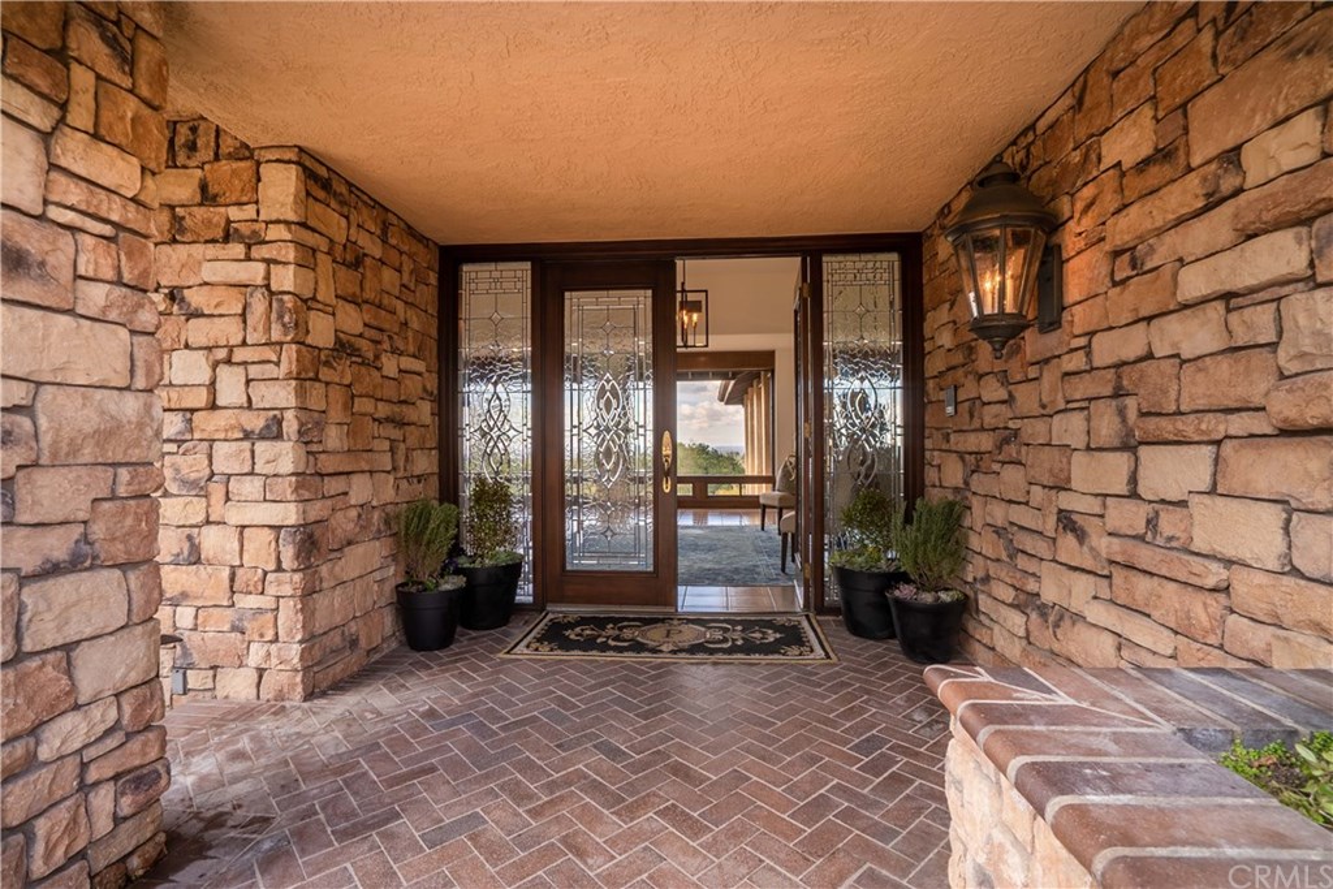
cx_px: 666
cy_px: 444
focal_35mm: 16
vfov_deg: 73.8
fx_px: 592
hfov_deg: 96.7
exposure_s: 1/320
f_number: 7.1
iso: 125
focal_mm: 16
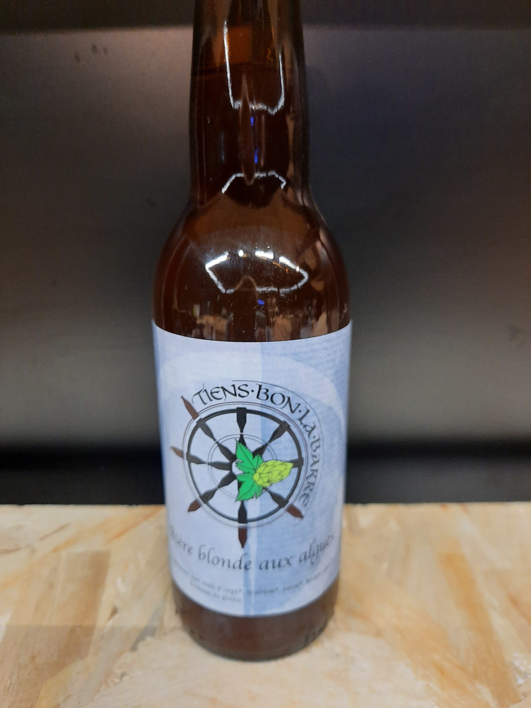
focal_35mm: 25
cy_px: 354
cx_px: 266
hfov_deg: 54.9
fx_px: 511
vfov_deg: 69.4
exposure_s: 1/50
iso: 320
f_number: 2
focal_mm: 4.6
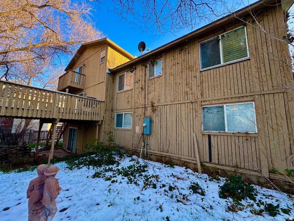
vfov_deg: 85.7
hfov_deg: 102.1
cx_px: 147
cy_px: 110
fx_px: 119
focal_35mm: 14
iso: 50
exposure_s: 1/99
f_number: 2.2
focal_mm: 2.22
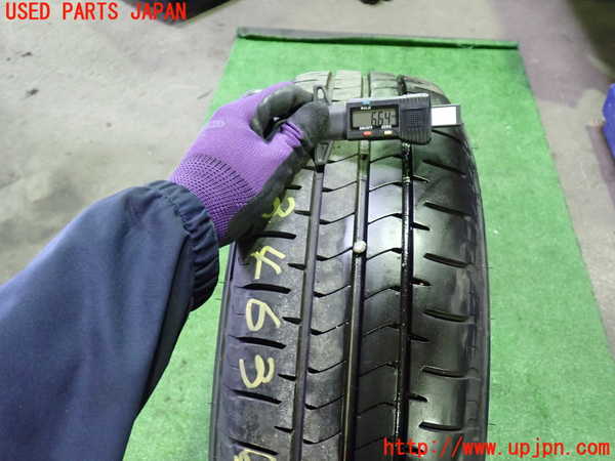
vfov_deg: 46.8
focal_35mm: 30
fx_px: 533
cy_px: 230
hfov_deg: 60.0
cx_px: 308
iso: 800
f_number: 2.3
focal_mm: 5.4
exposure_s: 1/25
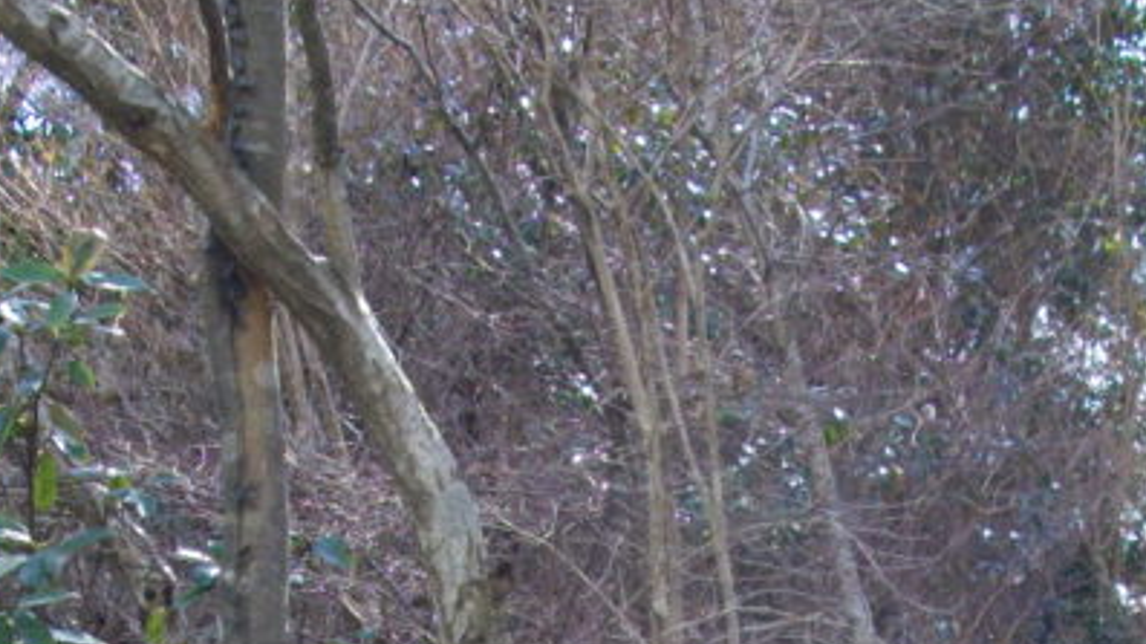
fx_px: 3159
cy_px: 1031
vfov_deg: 11.1
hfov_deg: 20.6
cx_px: 511
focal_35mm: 104
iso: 100
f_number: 2.8
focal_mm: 6.2
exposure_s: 1/200
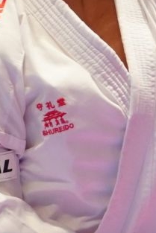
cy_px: 95
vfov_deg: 1.5
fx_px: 9063
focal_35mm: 1396
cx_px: 119
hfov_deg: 1.0
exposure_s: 1/1000
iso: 2000
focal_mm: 162
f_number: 2.8
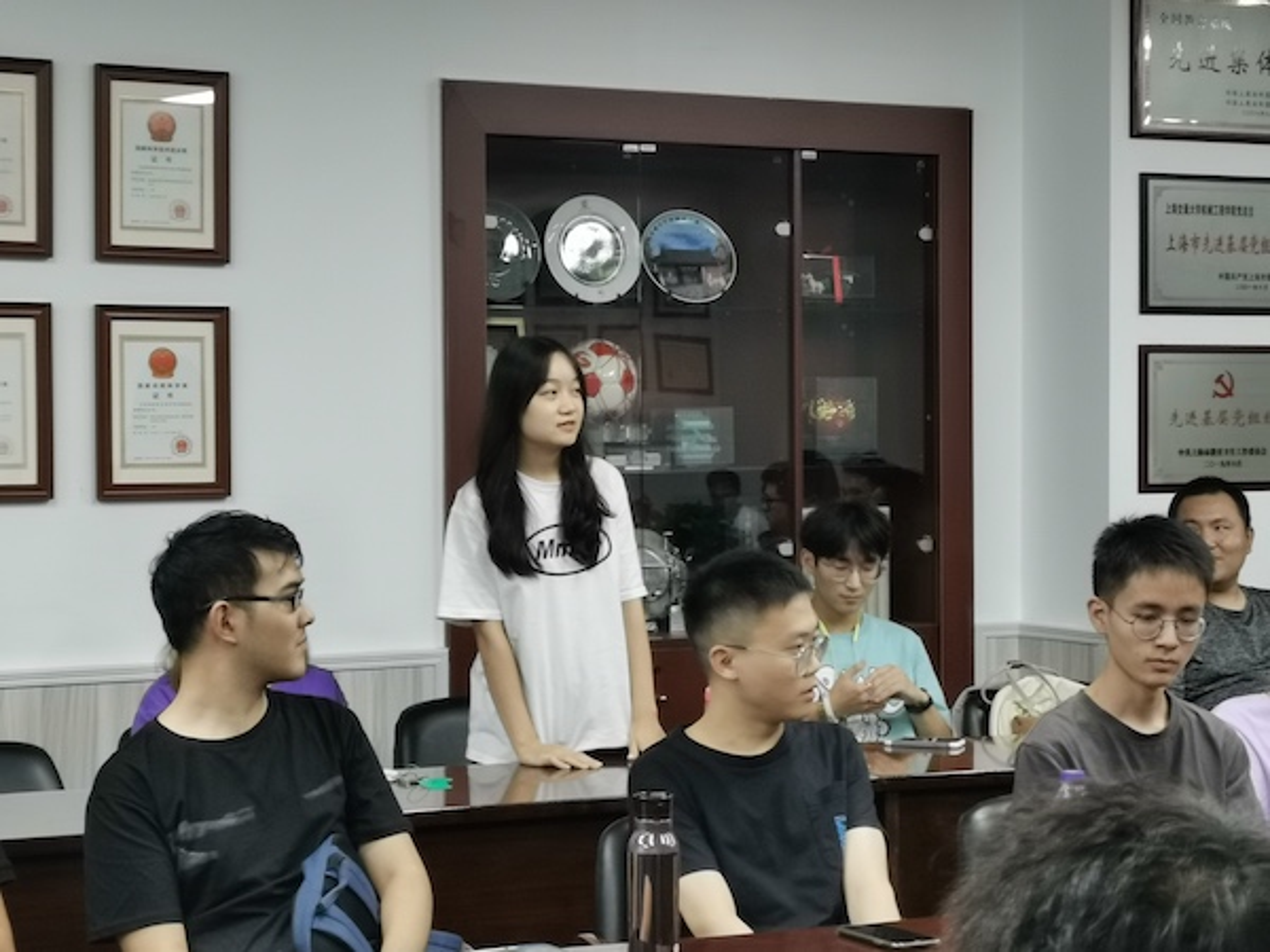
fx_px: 2825
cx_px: 635
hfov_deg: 25.3
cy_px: 476
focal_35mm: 77
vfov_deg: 19.1
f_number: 1.8
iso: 125
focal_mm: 5.58
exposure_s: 1/50
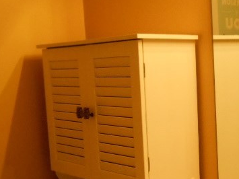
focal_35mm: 74
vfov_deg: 19.8
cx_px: 209
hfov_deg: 25.6
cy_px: 121
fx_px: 511
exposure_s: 1/100
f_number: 3.9
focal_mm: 7.2
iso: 800
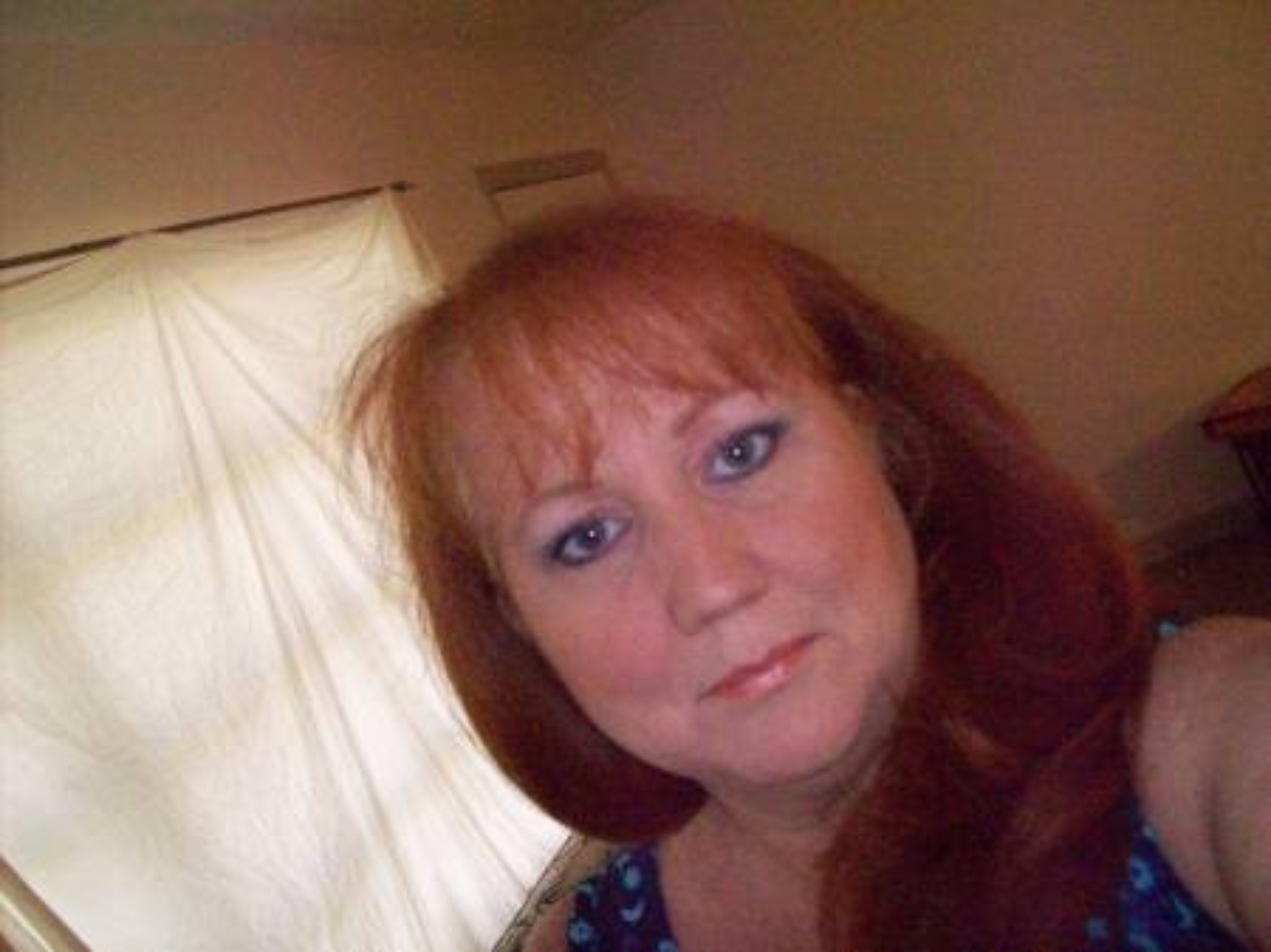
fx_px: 1321
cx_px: 636
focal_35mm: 36
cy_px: 476
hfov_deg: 51.4
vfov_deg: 39.6
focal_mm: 6
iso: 800
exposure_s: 1/128
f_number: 2.7
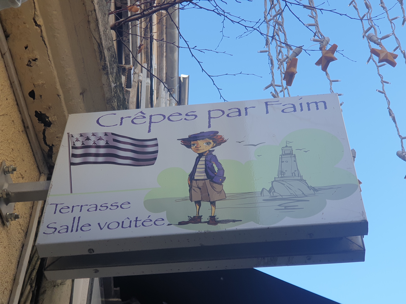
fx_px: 610
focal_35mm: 52
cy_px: 152
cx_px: 203
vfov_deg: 28.0
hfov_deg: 36.8
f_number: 2.4
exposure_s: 1/142
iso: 100
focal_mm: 6
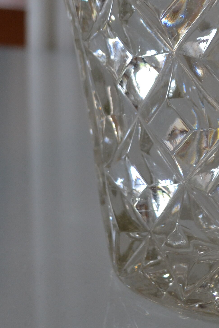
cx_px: 238
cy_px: 2
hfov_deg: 12.9
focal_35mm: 104
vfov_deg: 19.1
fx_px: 949
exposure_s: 1/60
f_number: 3.8
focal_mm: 22
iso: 400
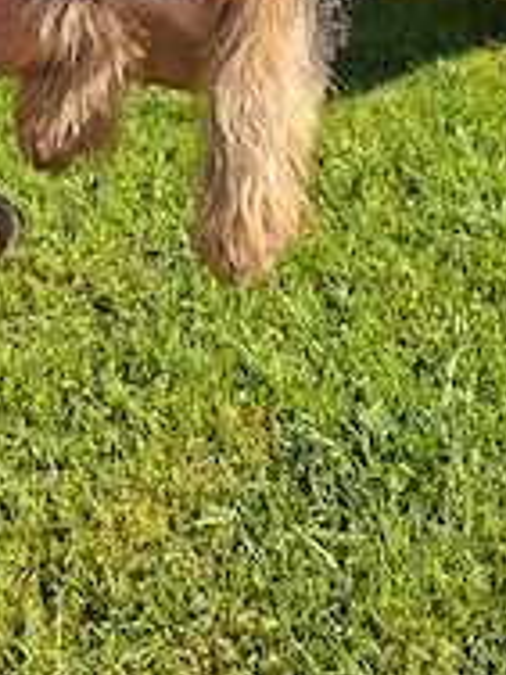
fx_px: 955
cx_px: 287
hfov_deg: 29.6
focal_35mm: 49
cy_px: -25
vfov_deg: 34.7
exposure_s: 1/1111
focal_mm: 5.54
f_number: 1.8
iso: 50
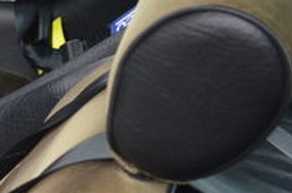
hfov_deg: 16.2
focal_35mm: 103
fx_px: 833
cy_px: 80
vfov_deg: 13.2
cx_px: -257
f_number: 3.5
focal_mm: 18
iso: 1800
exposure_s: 1/30
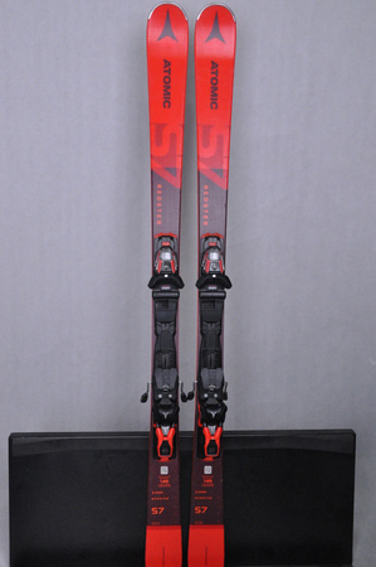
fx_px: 589
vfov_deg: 51.3
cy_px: 284
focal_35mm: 38
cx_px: 188
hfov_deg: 35.4
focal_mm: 25
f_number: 9.5
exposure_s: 1/125
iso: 3200
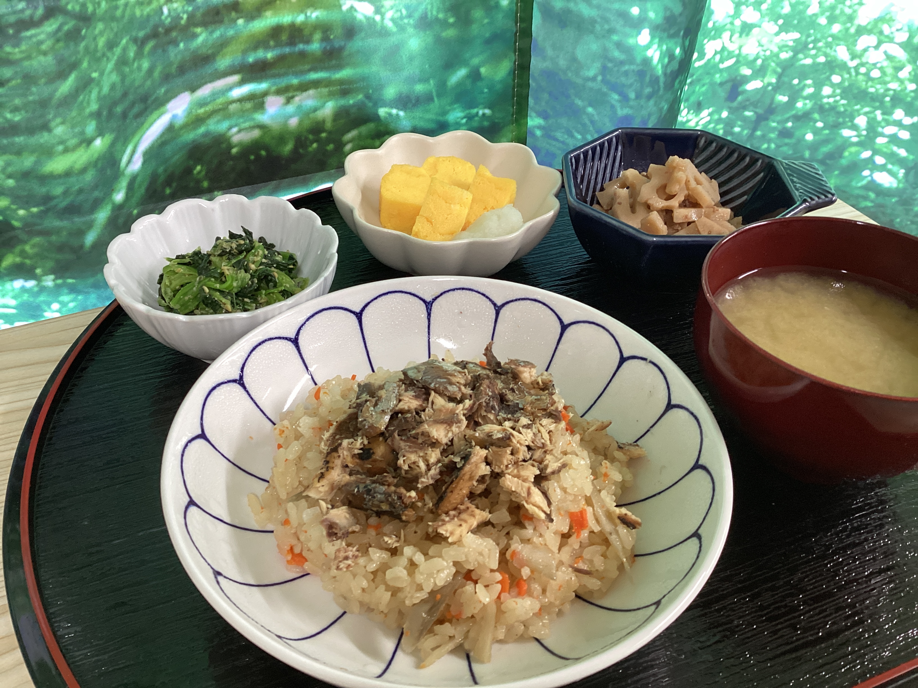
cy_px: 344
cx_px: 459
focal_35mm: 31
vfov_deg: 45.4
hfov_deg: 58.4
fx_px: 822
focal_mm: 3.3
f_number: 2.4
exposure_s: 1/50
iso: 160
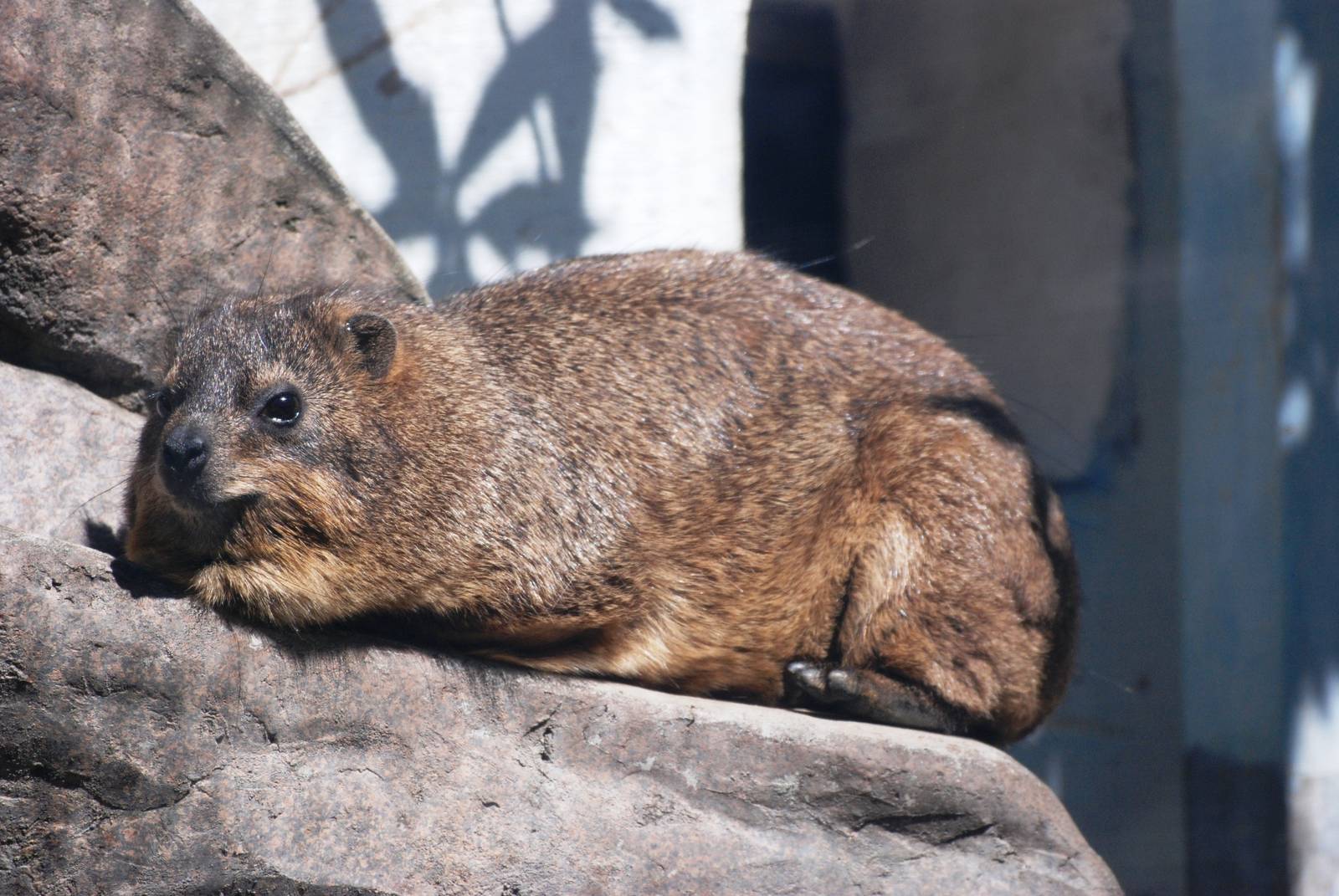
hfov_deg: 6.2
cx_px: 670
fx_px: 12289
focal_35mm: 330
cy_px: 448
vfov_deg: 4.2
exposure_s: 1/1000
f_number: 5.3
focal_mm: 220
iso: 400
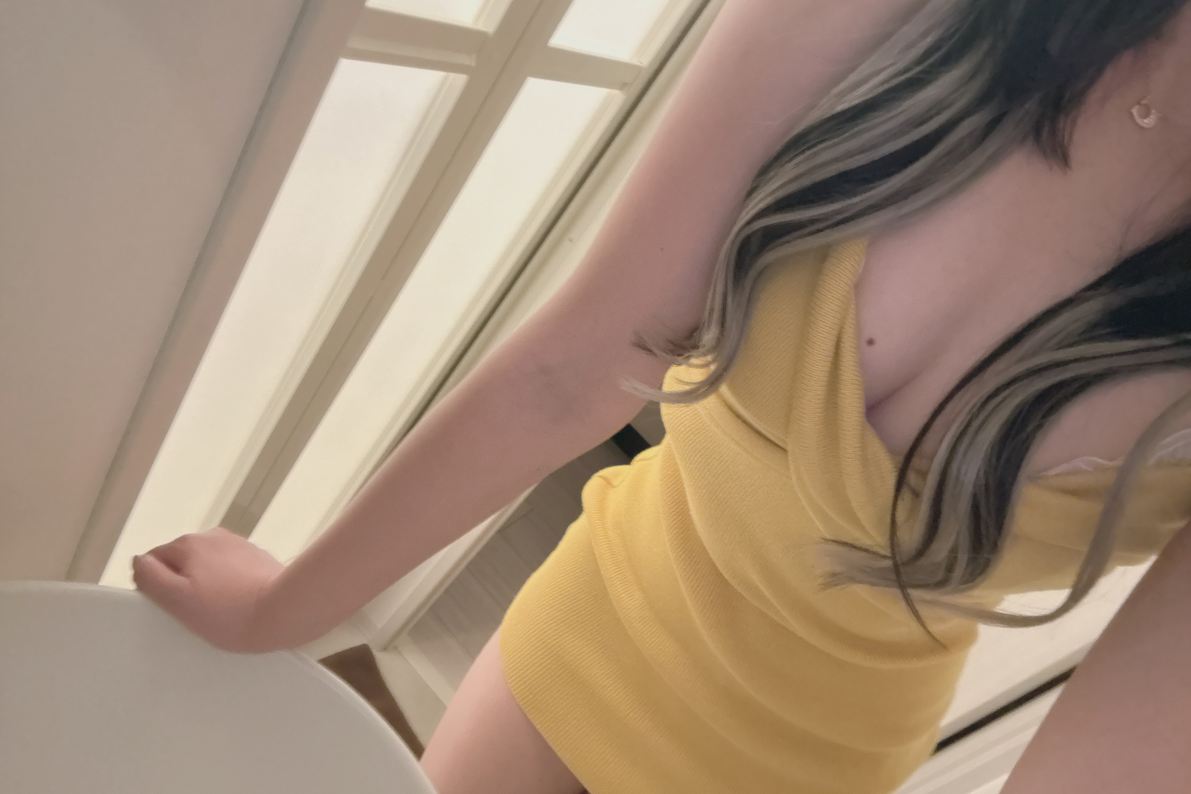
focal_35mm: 24
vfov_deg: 53.1
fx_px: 794
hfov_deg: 73.7
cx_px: 596
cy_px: 420
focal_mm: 2.69
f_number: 1.9
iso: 640
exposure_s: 1/17
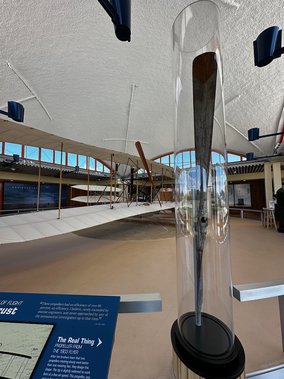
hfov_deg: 85.7
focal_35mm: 14
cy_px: 190
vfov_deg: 102.1
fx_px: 153
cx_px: 142
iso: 40
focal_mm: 2.22
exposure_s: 1/203
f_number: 2.2
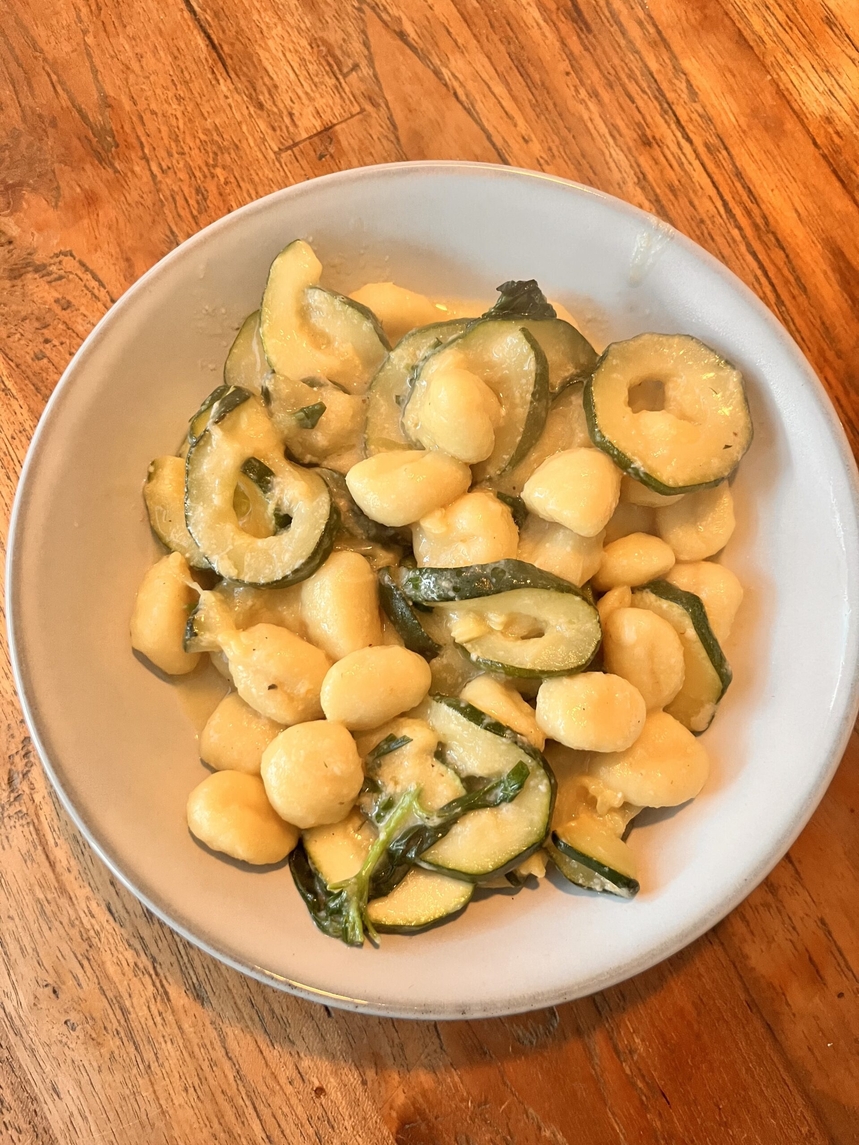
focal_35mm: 26
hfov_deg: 53.1
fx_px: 860
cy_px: 572
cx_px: 430
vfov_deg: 67.3
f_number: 1.6
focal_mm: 5.1
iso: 500
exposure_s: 1/59
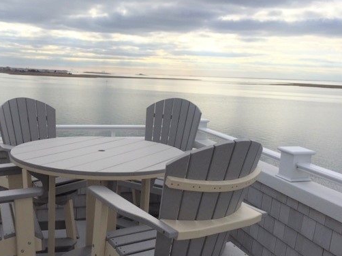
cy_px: 140
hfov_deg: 49.8
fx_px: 365
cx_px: 135
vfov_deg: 38.6
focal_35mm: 37
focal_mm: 4.15
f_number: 2.2
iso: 32
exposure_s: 1/3300
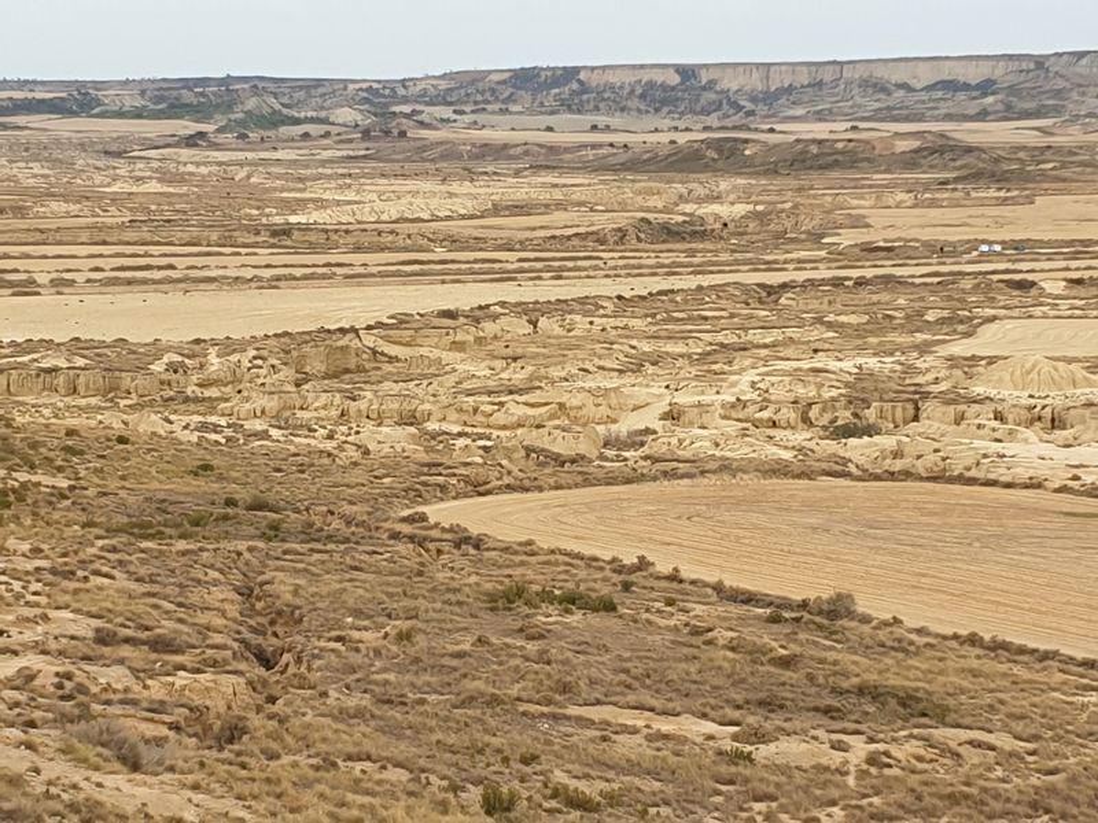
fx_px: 825
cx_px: 549
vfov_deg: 53.1
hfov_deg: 67.3
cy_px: 412
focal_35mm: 26
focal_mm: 4.3
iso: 50
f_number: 2.4
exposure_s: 1/319
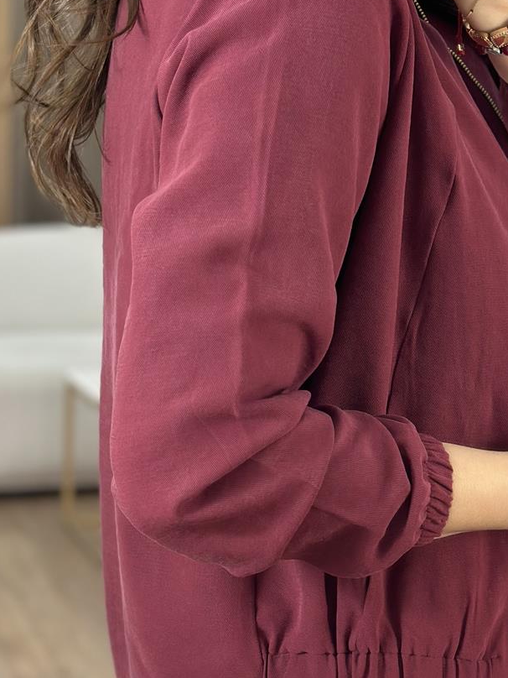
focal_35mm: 95
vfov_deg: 20.6
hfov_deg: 15.5
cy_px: 377
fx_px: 1859
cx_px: 379
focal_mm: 6.86
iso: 80
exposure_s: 1/100
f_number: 1.78
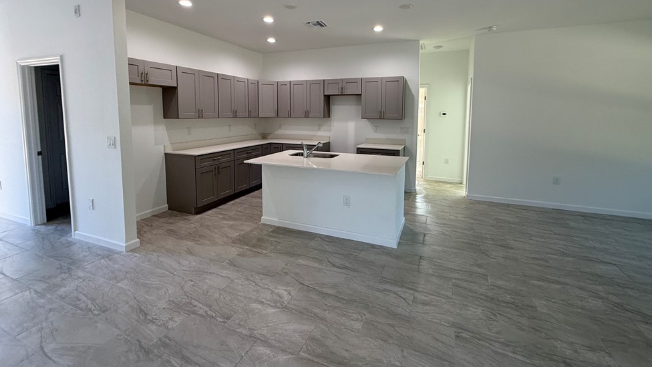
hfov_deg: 99.3
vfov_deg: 65.8
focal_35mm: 16
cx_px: 335
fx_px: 277
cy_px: 132
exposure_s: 1/120
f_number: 2.2
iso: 125
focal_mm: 2.22
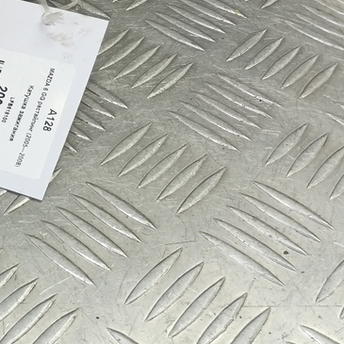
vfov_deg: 28.8
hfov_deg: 27.5
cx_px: -35
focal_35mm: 57
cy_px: 29
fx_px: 641
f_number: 1.6
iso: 116
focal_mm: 4.11
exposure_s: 1/50
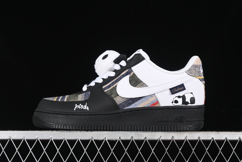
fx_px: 504
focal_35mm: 75
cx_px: 121
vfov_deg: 18.2
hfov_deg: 27.0
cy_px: 81
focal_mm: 50
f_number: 7.1
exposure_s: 1/60
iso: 160
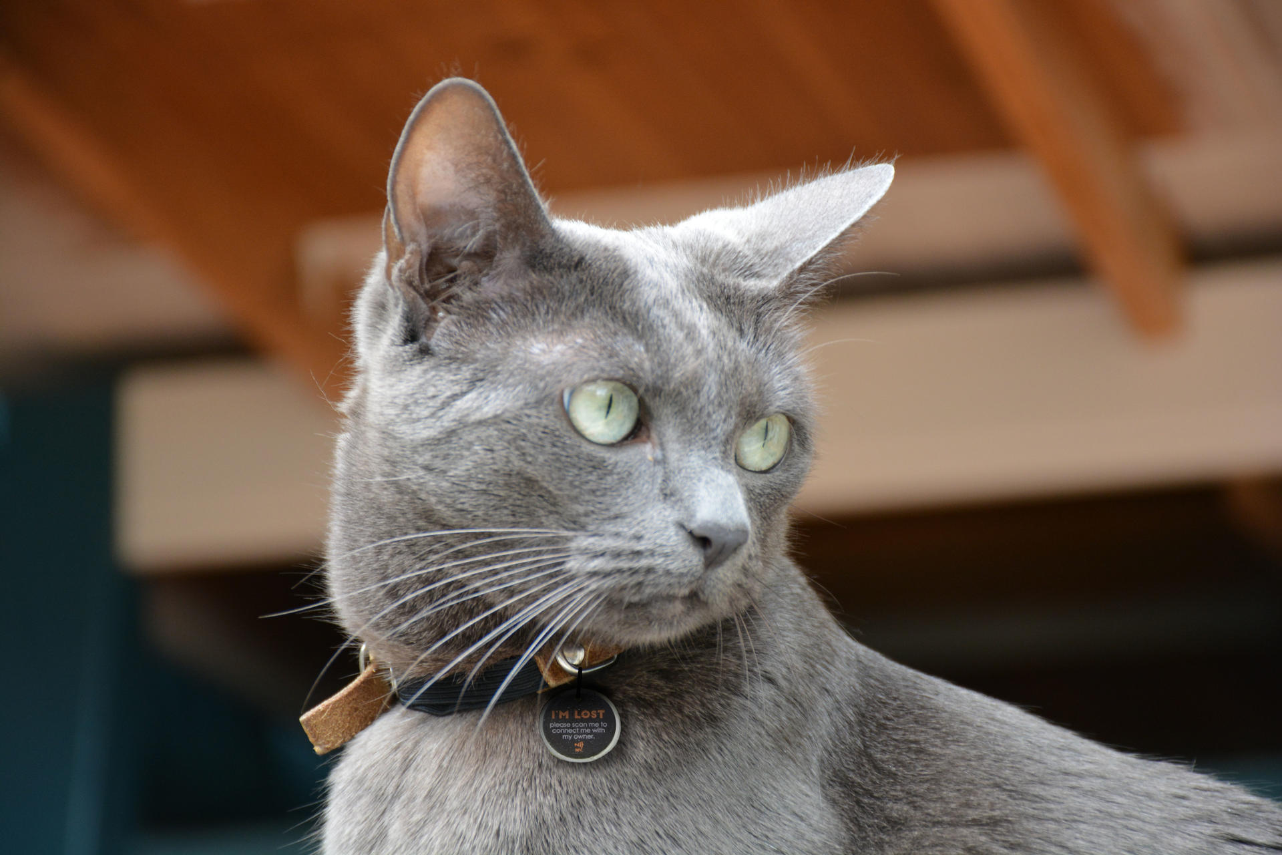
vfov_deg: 8.2
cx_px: 641
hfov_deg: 12.2
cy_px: 428
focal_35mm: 168
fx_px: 5982
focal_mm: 112
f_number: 5.6
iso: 800
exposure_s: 1/250
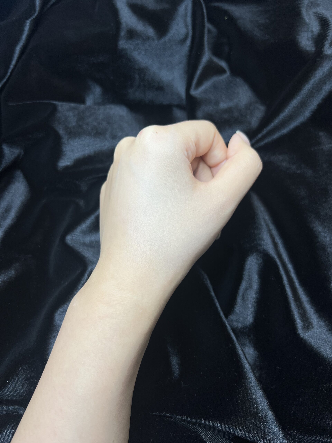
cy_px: 222
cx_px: 166
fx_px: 332
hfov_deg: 53.1
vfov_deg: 67.3
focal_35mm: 26
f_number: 1.5
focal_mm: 5.7
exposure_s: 1/157
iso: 40
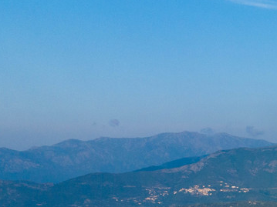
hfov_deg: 15.2
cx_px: 535
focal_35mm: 107
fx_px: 856
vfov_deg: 12.7
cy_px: 365
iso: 100
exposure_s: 1/160
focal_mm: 12.3
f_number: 9
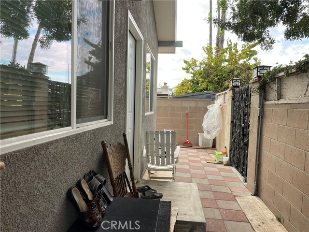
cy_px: 116
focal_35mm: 26
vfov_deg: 53.1
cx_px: 154
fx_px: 232
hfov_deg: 67.3
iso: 32
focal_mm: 4.2
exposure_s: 1/399
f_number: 1.6
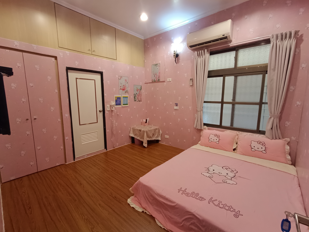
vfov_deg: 78.1
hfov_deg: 94.5
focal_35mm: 16
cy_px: 116
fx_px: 143
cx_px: 154
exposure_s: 1/60
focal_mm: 1.66
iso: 878
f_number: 2.2
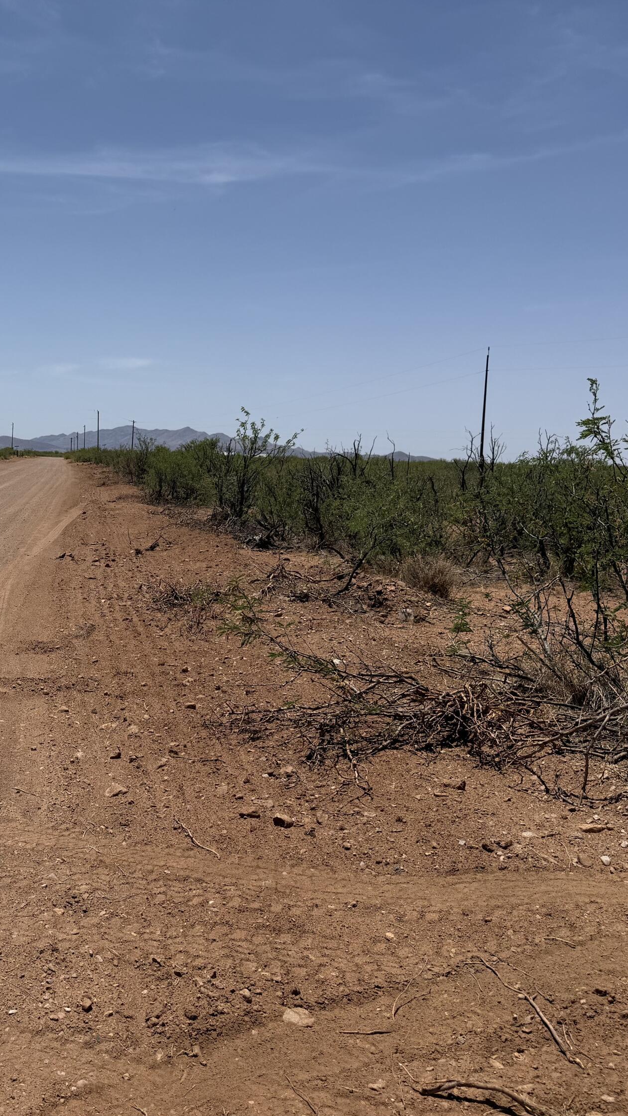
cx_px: 78
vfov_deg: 56.6
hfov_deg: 32.3
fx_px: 1036
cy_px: 559
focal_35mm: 35
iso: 80
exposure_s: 1/9091
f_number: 1.78
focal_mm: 6.76
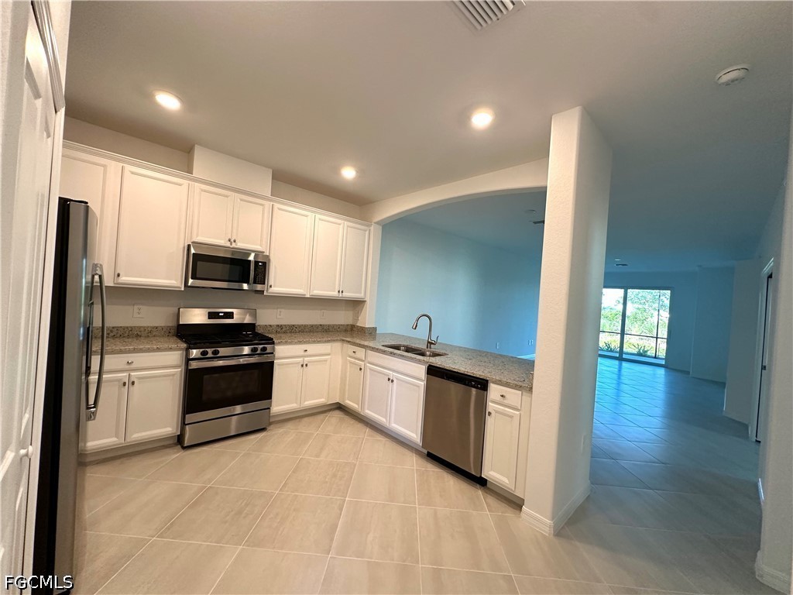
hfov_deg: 102.1
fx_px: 321
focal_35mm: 14
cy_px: 298
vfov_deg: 85.7
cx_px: 396
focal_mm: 2.22
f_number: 2.2
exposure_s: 1/120
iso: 200
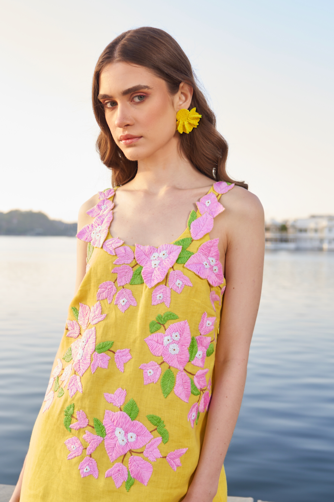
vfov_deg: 51.9
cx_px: 167
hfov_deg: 35.9
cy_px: 251
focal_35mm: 37
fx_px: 515
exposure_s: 1/125
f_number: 2.8
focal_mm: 25
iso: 50
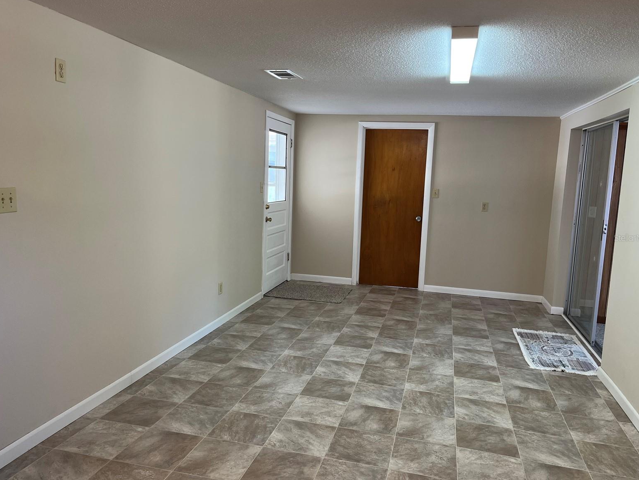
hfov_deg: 65.3
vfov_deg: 51.4
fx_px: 498
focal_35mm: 27
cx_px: 321
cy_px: 238
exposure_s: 1/60
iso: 100
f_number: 1.6
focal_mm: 5.1
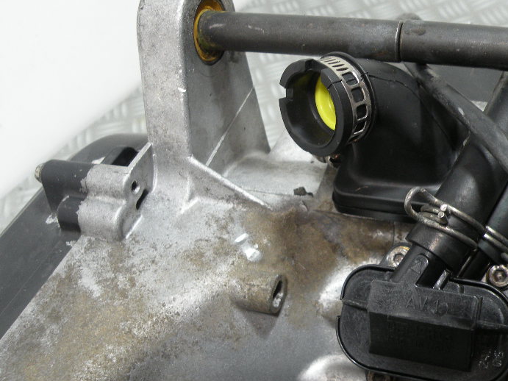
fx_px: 587
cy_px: 188
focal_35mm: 40
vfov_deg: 35.9
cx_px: 353
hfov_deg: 45.8
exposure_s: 1/87.2
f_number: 2.8
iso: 124
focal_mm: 4.7
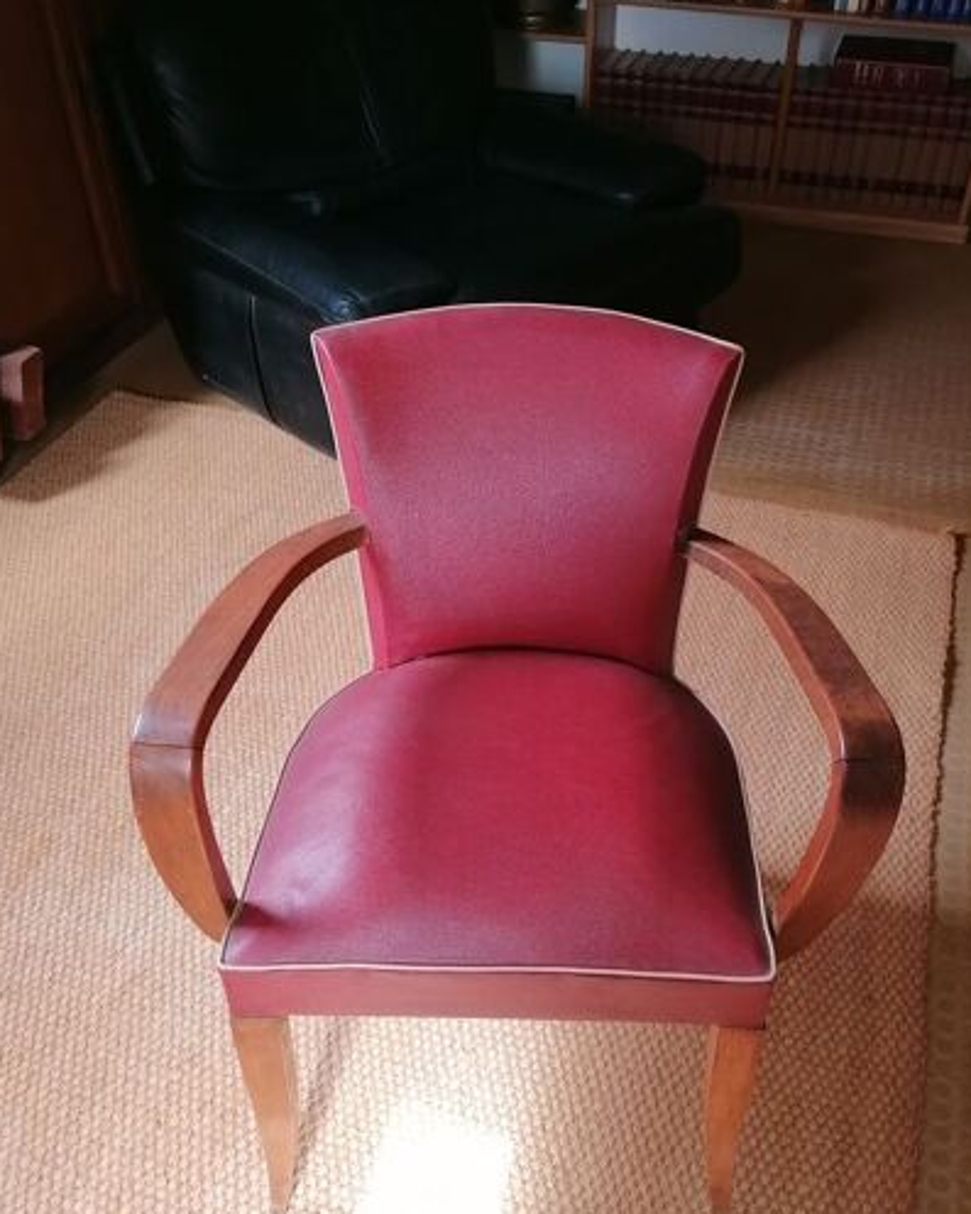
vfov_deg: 52.8
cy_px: 656
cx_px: 536
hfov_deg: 43.3
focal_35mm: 34
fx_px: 1221
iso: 160
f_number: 1.8
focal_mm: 4.75
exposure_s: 1/50
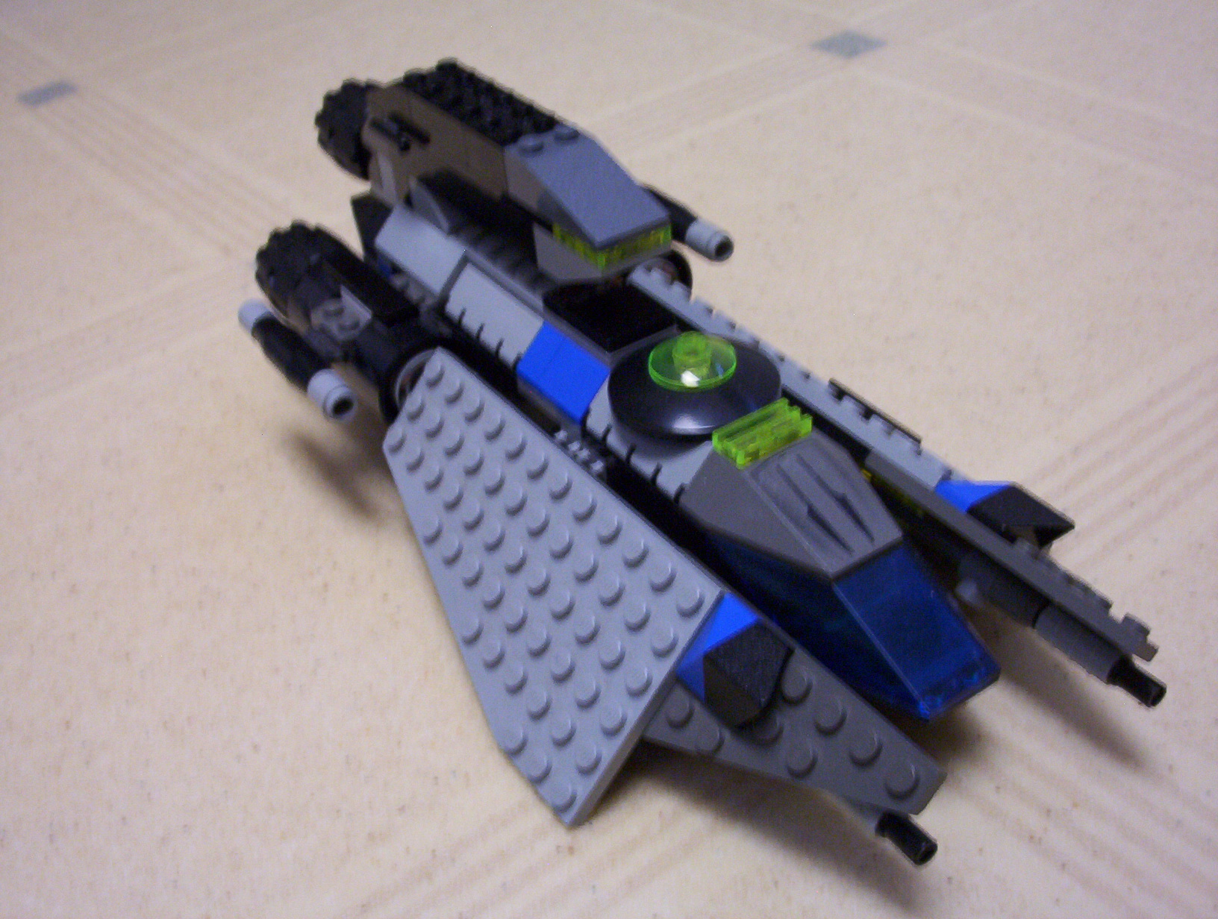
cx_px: 609
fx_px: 1375
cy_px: 460
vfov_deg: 37.0
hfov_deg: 47.8
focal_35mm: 39
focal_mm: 6
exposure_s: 1/9.25
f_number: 4.5
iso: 200
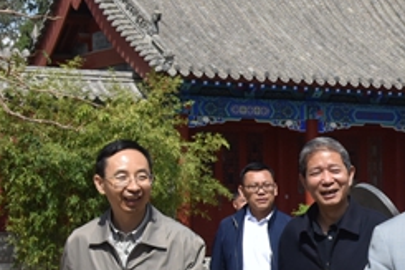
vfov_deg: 10.2
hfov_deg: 14.4
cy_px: 335
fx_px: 1484
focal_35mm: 132
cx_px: 623
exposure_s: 1/800
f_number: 14
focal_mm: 34
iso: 1000
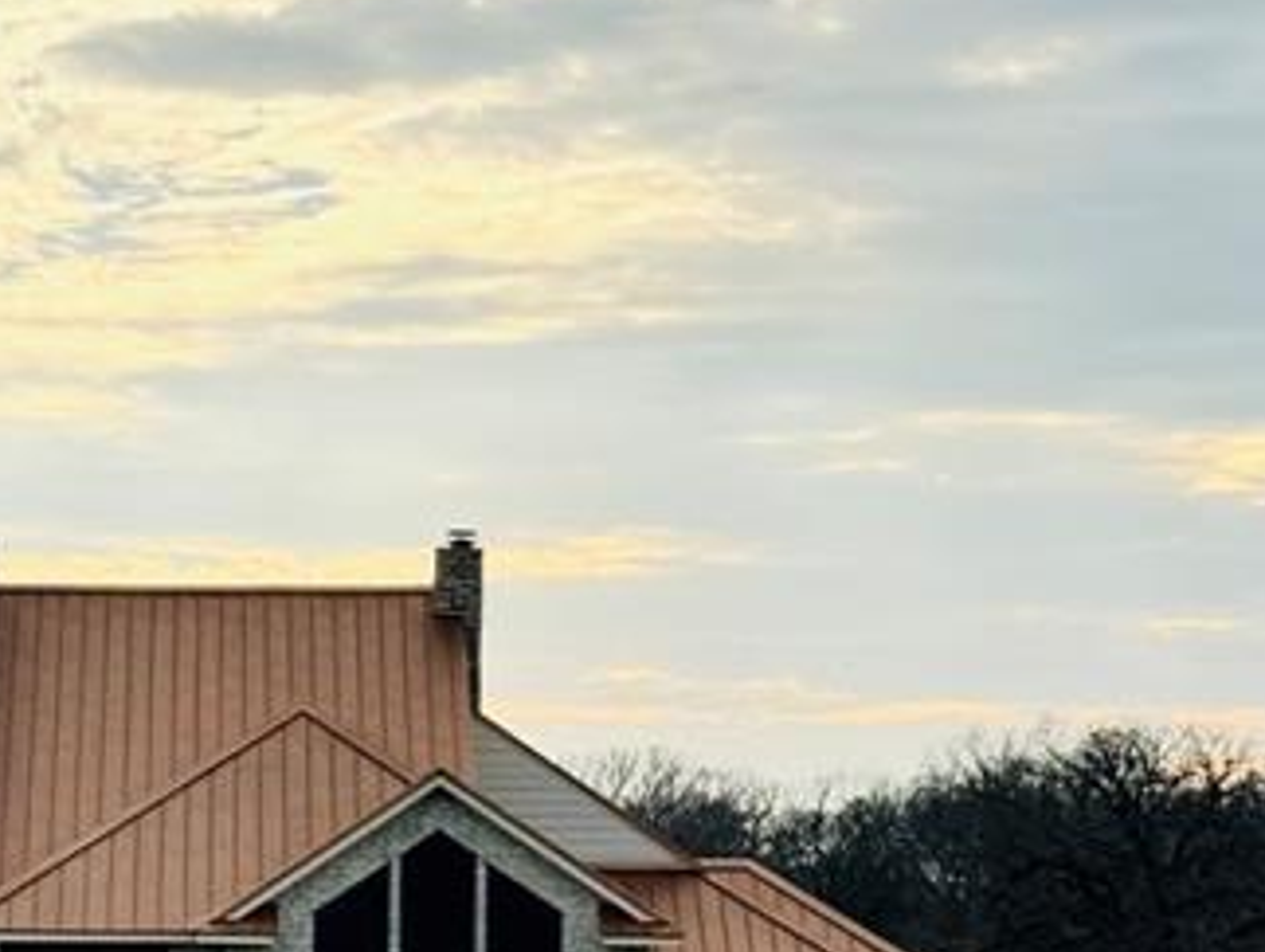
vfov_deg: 9.6
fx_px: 5561
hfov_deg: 12.9
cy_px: 1164
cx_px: 106
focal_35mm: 152
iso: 64
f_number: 1.78
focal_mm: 6.76
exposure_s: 1/3610
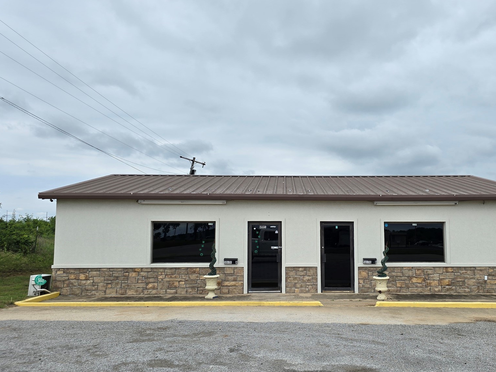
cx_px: 300
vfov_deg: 48.1
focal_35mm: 29
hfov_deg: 61.1
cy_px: 210
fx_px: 415
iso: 12
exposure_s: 1/1154
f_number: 1.7
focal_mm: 6.3
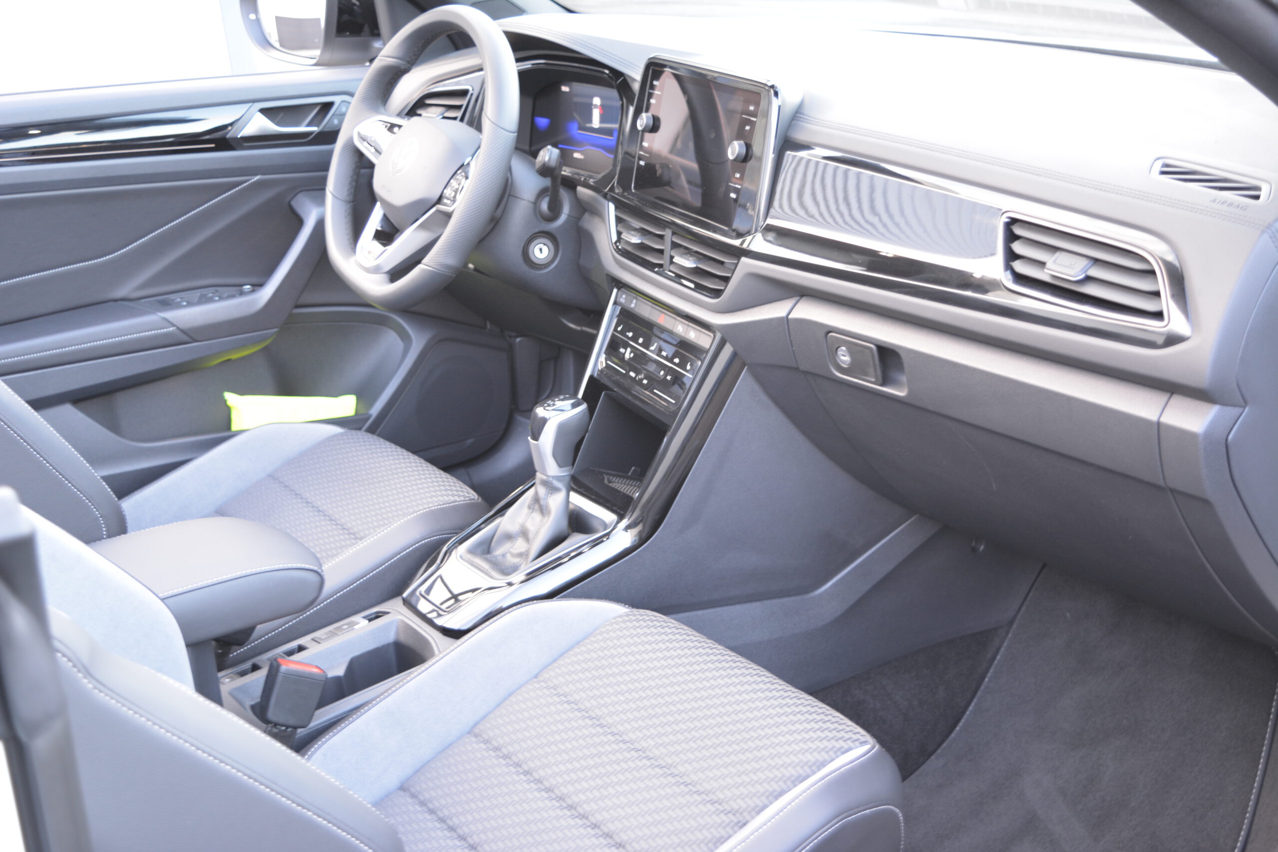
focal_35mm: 48
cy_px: 426
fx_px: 1704
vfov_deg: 28.1
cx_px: 639
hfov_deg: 41.1
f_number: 4.5
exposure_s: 1/8
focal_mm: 32
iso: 320
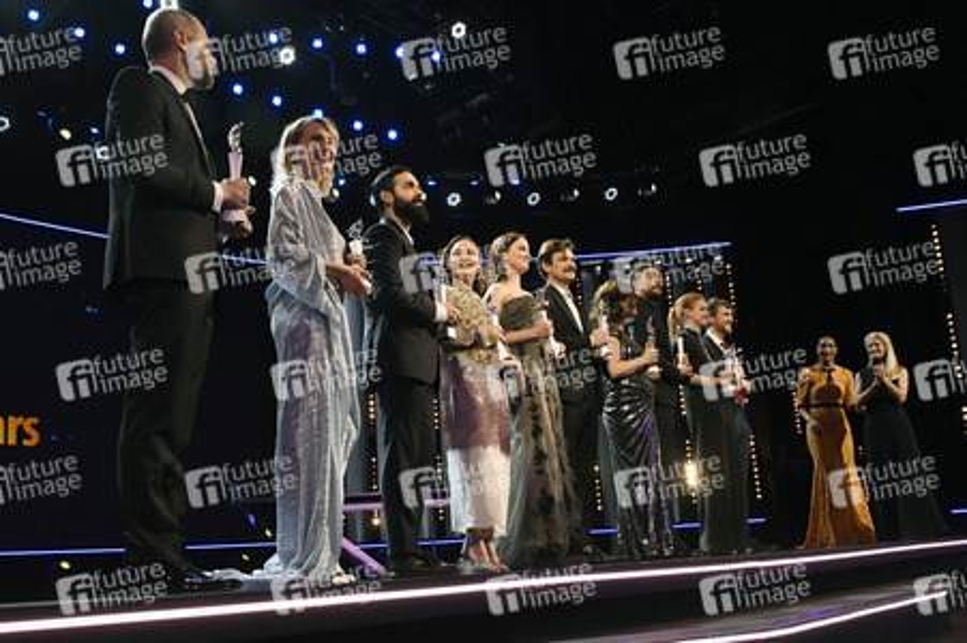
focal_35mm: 25
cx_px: 484
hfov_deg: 71.5
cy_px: 322
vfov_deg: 51.2
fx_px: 671
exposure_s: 1/200
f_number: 5
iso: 3200
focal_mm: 17
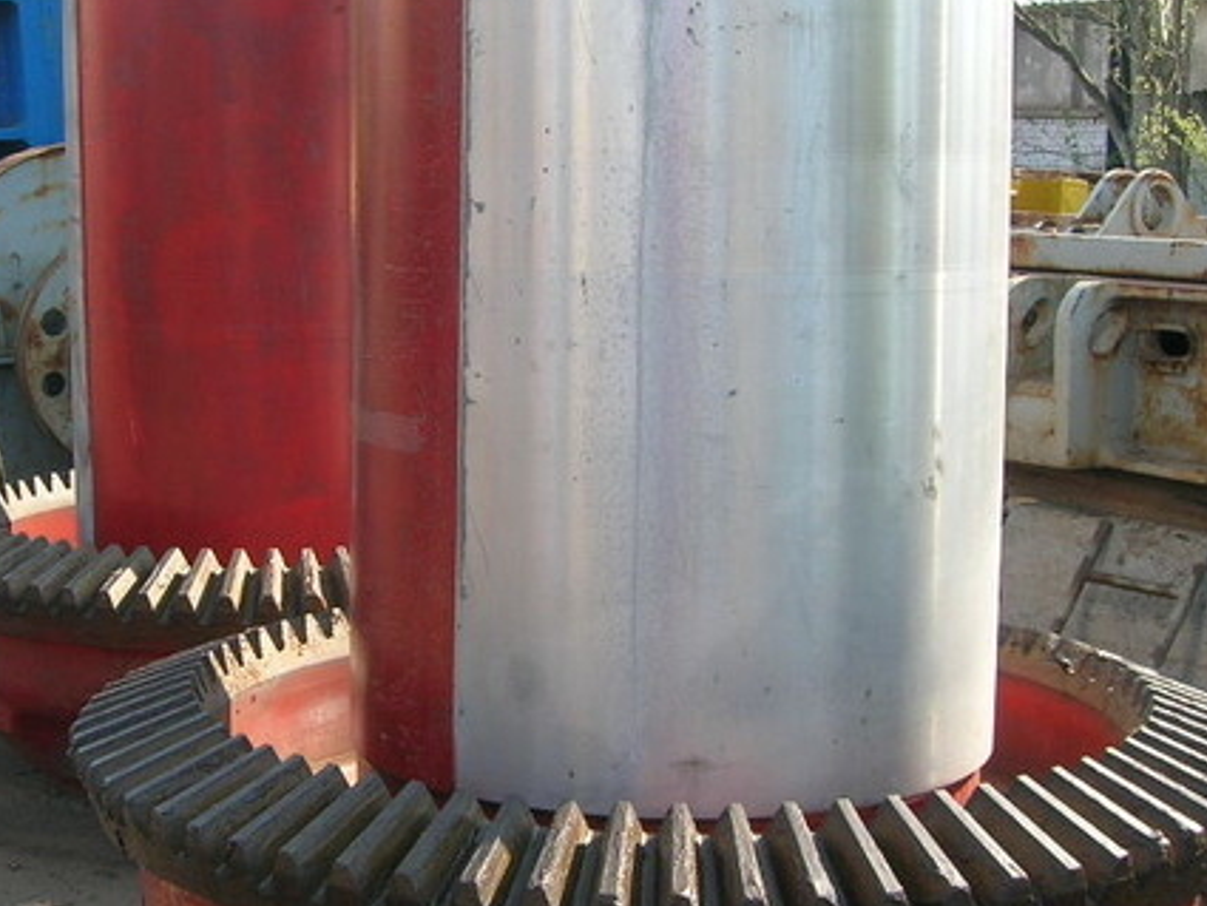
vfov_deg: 22.9
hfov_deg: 30.1
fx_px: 2232
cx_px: 417
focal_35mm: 64
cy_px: 426
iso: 50
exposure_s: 1/110
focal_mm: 5.7
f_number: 4.9
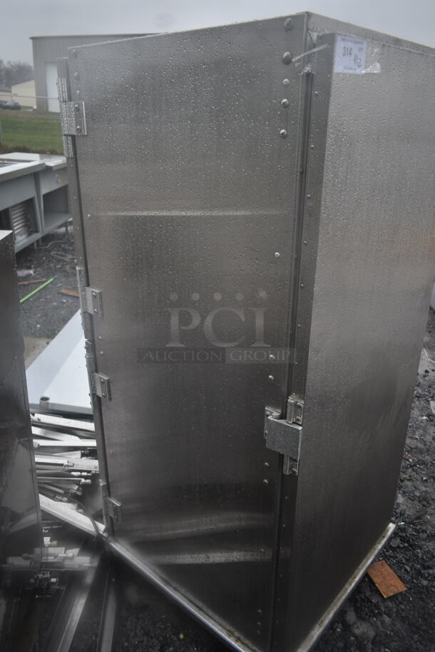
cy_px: 326
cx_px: 218
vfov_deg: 67.3
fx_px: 489
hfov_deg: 48.0
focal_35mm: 27
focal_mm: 18
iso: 200
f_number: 3.5
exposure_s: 1/125
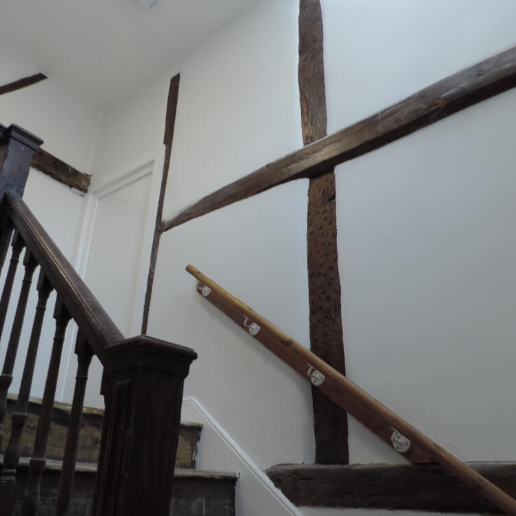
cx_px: 241
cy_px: 256
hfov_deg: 55.6
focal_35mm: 29
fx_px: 489
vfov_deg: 55.6
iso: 160
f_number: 3
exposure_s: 1/30
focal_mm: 4.3
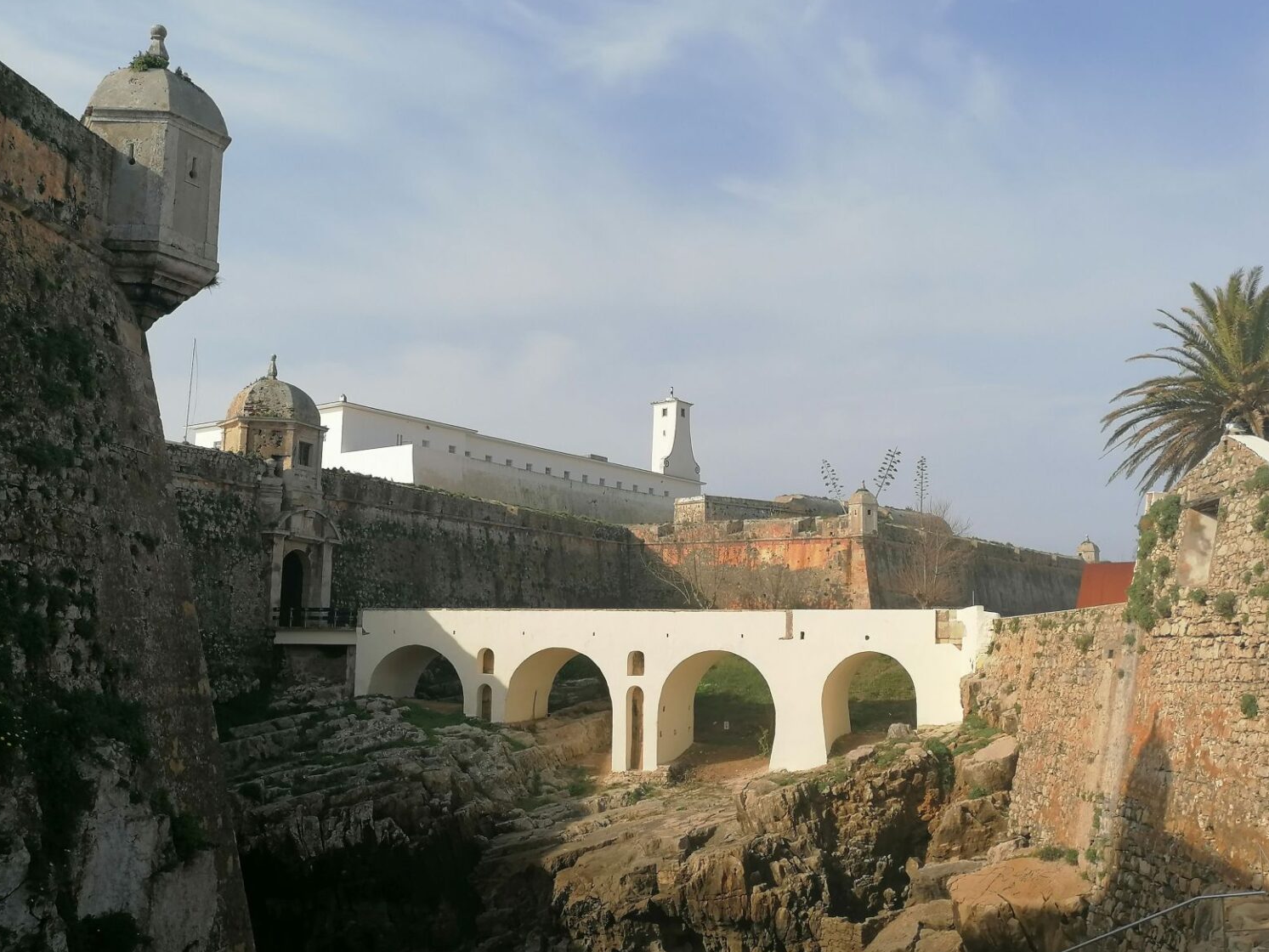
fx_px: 1320
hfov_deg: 51.3
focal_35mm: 36
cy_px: 469
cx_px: 647
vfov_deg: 39.7
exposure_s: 1/1984
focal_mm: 4.75
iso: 50
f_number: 1.8
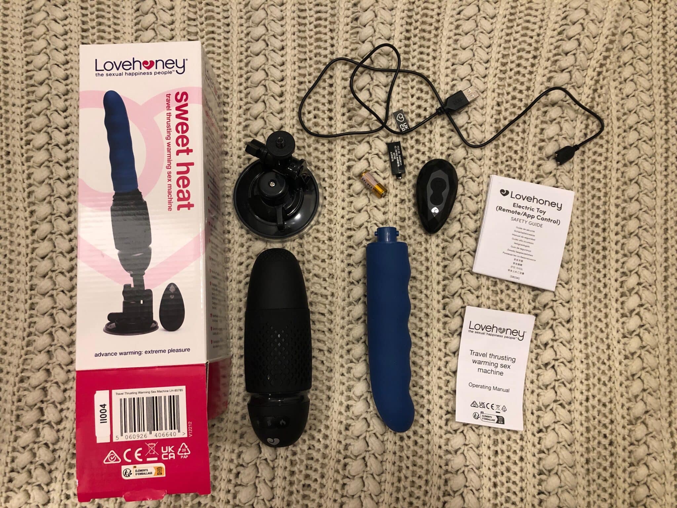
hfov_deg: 63.4
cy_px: 254
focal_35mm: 28
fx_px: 548
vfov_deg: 49.7
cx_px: 338
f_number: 1.8
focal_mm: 3.99
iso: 64
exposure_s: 1/15
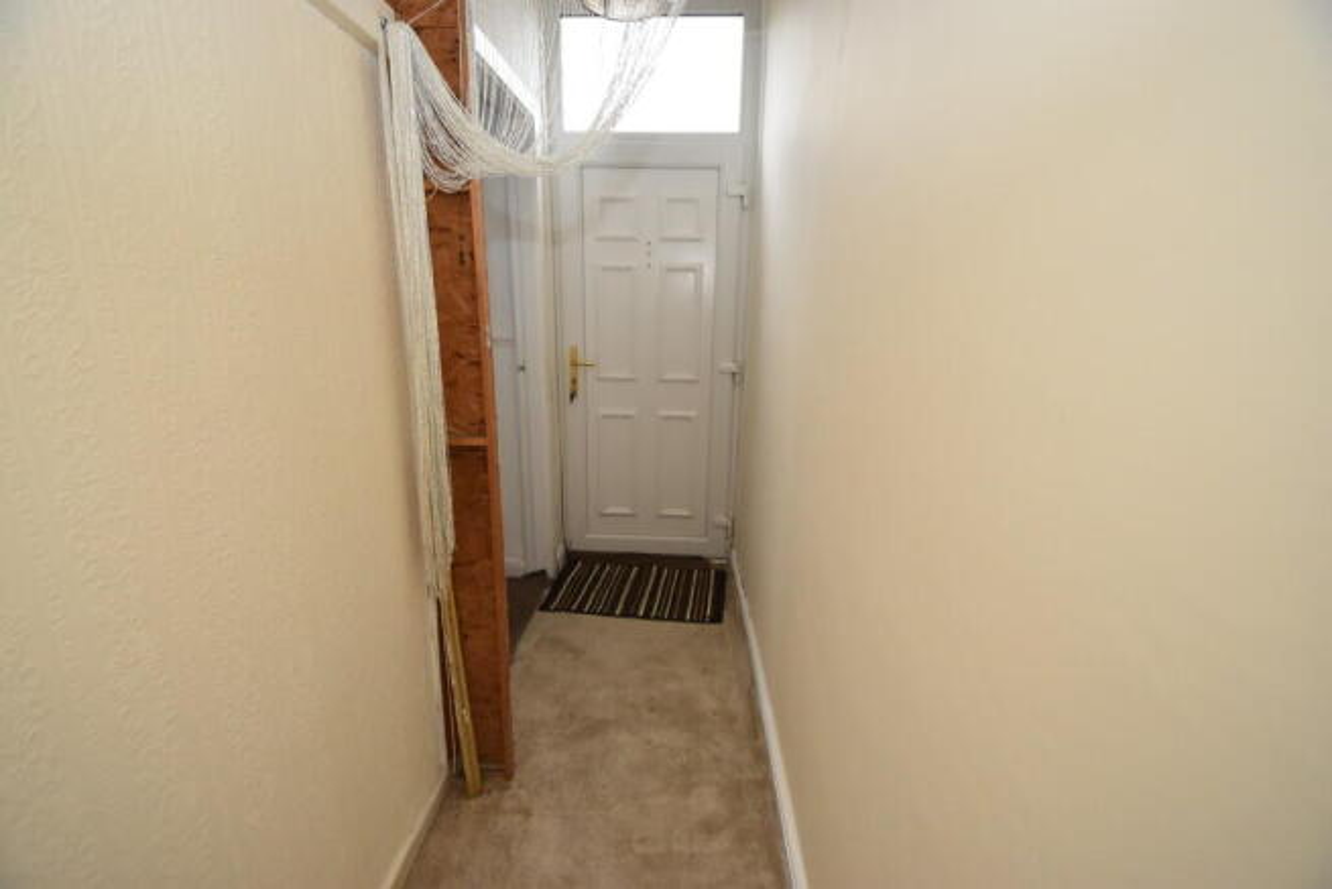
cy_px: 444
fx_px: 555
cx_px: 666
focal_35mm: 15
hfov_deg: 100.4
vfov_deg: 77.4
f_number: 3.5
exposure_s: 1/60
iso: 2000
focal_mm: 10
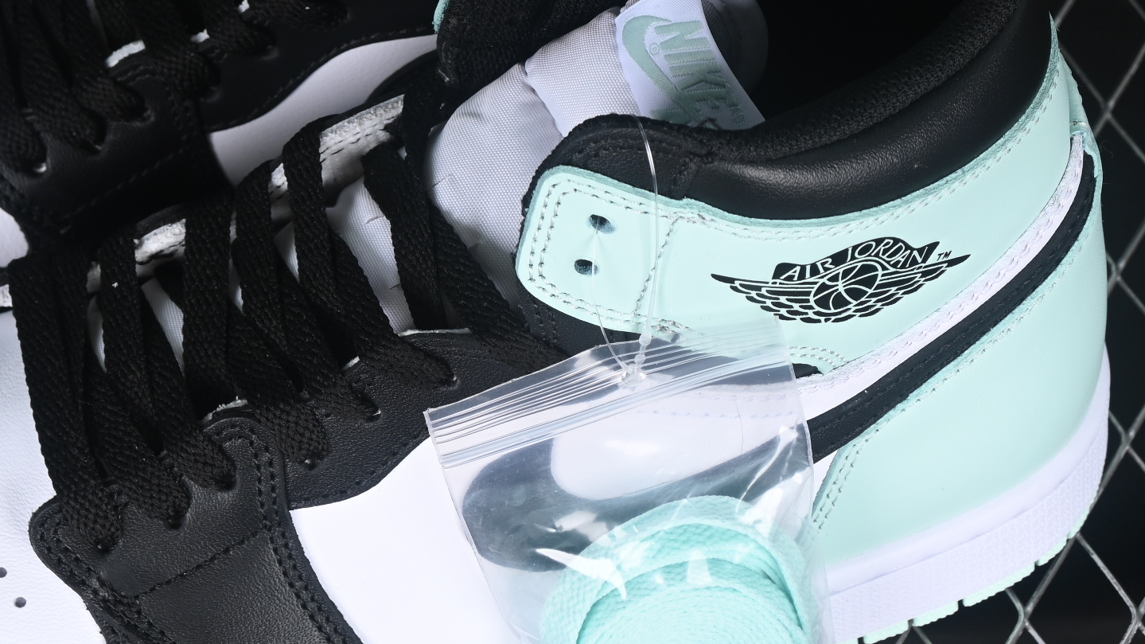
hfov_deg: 14.1
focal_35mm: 152
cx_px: 337
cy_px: 152
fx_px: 4614
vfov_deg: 8.0
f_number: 7.1
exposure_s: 1/60
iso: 160
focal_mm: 50
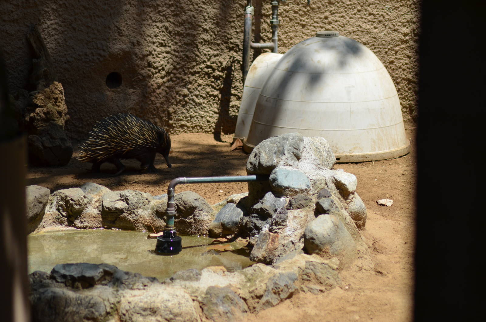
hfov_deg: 7.1
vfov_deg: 4.7
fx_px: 3941
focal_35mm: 292
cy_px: 161
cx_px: 243
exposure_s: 1/2000
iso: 400
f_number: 5.6
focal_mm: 195
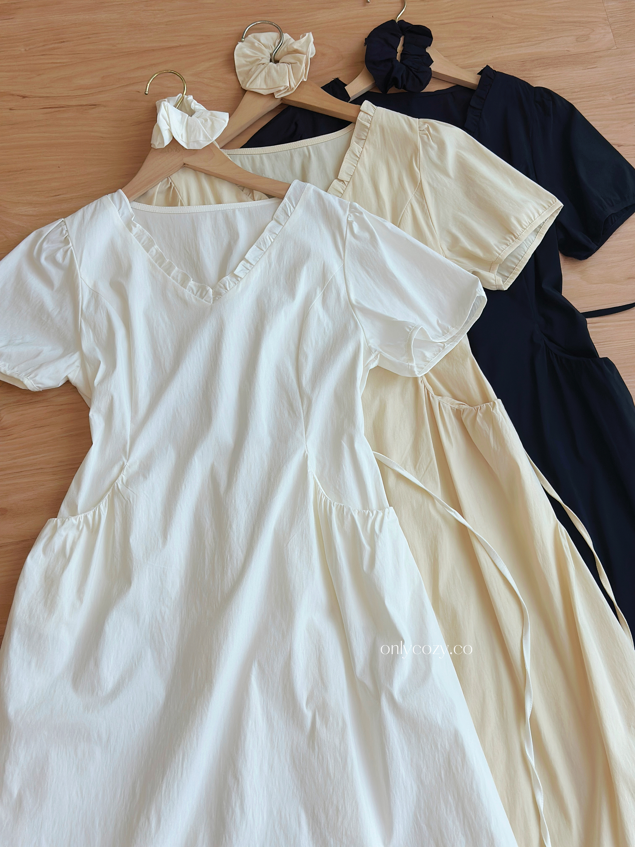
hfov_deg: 30.3
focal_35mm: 48
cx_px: 318
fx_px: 1174
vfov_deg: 39.7
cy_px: 424
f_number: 1.78
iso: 80
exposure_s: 1/319
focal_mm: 6.86
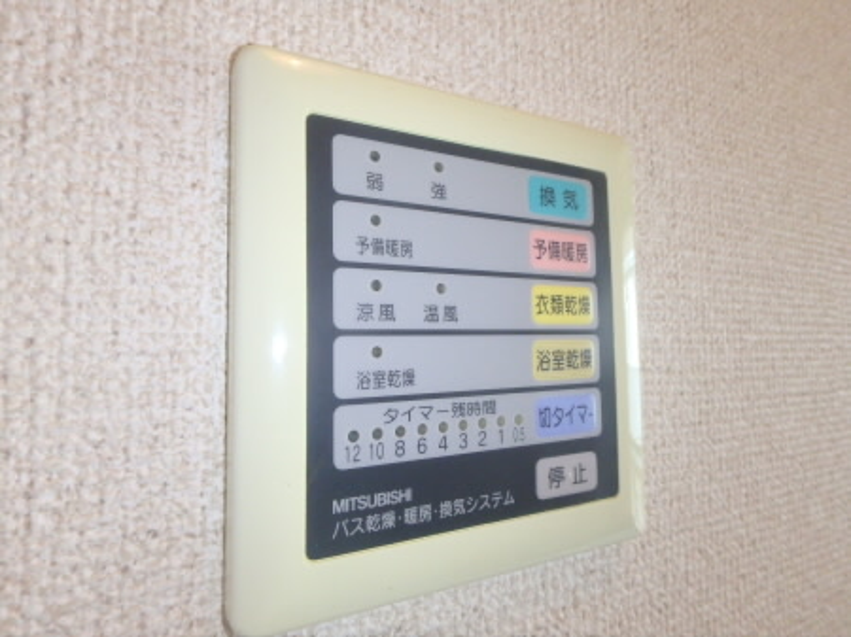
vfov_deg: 63.4
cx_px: 426
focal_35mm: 21
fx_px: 516
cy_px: 318
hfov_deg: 79.0
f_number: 3.5
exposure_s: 1/125
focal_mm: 3.7
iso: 800
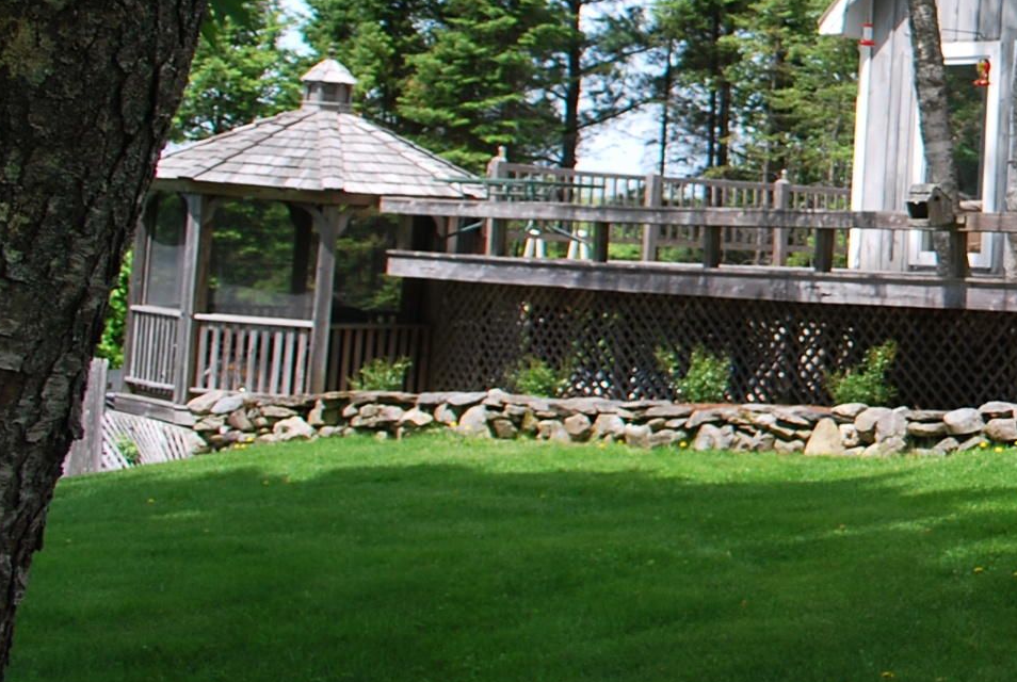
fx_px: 2321
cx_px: 1531
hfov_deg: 20.9
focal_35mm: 82
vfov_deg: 16.6
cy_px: 110
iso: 100
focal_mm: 18
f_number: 6.3
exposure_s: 1/160
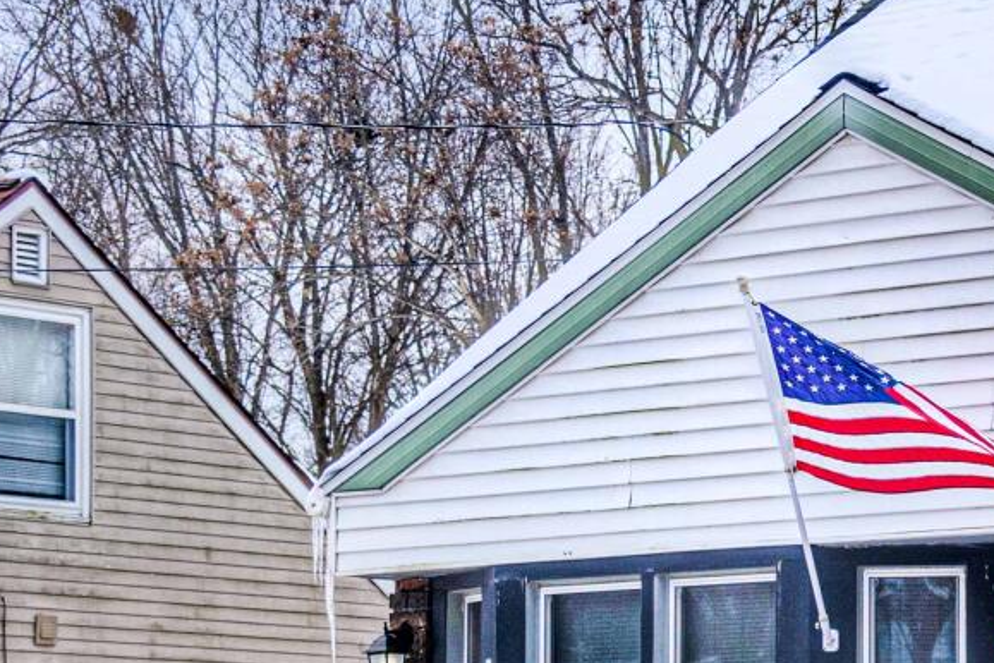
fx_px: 4003
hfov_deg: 13.8
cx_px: 1174
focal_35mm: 145
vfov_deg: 9.4
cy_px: 636
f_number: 2.8
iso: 200
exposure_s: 1/1600
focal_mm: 28
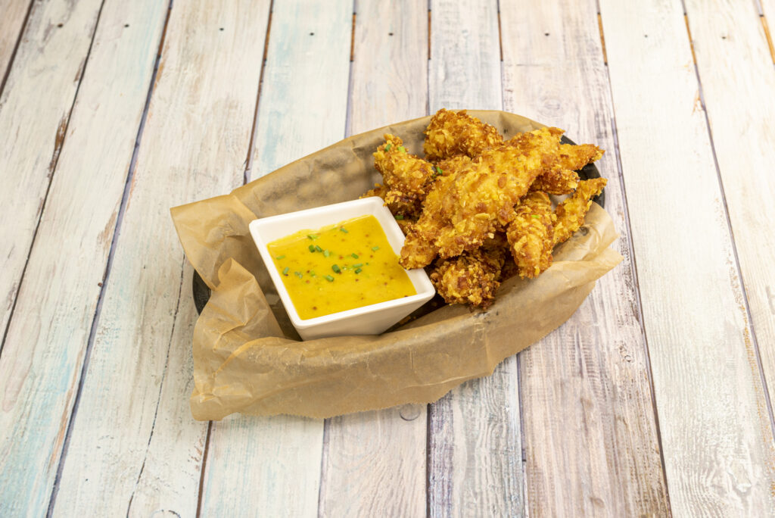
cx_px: 388
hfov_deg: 34.5
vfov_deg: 23.4
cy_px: 259
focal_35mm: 58
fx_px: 1249
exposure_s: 1.3
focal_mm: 58
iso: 100
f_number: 10
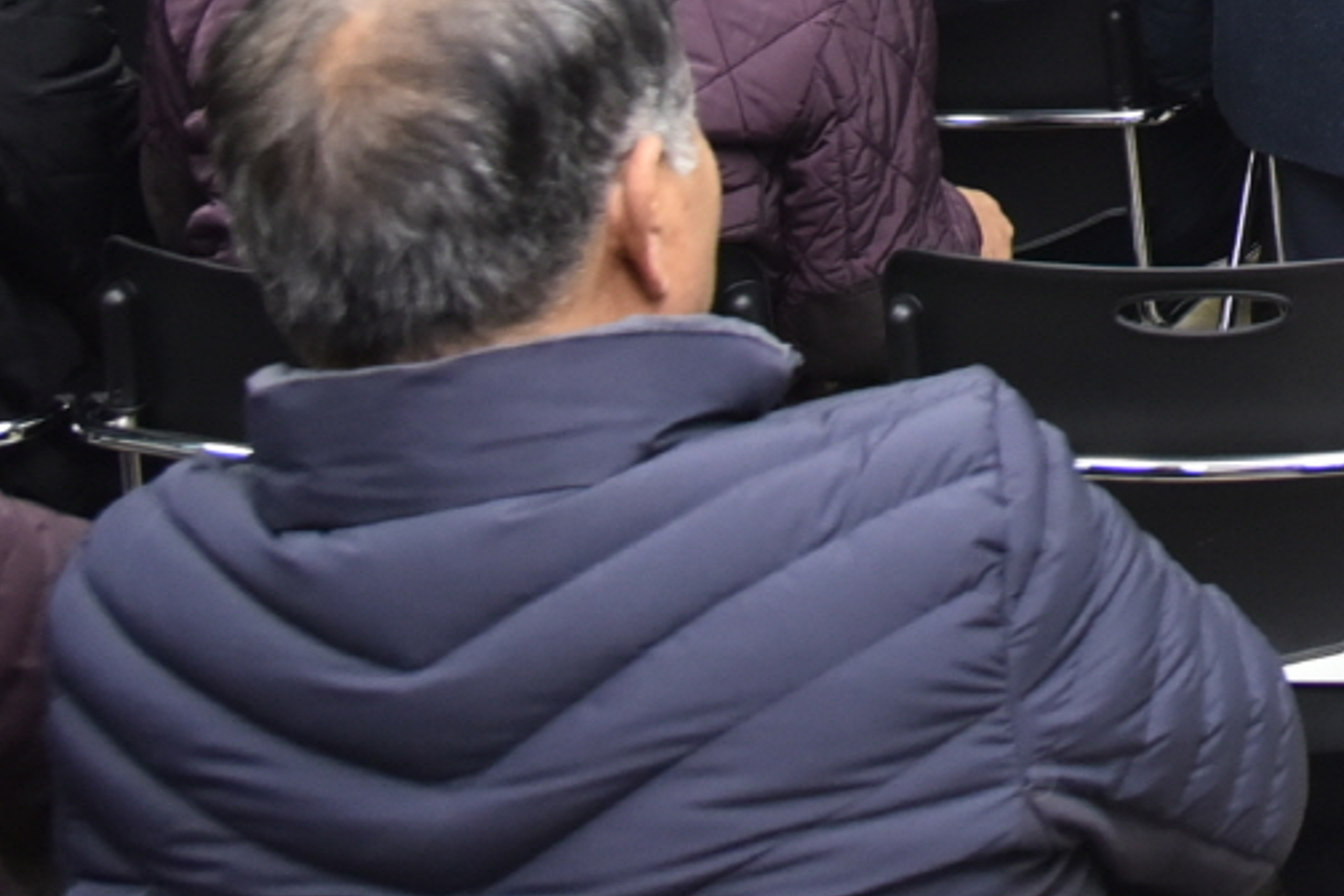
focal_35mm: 100
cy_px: -740
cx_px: 2307
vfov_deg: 12.5
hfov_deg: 17.3
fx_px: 3733
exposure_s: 1/125
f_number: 4.5
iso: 1000
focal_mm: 24
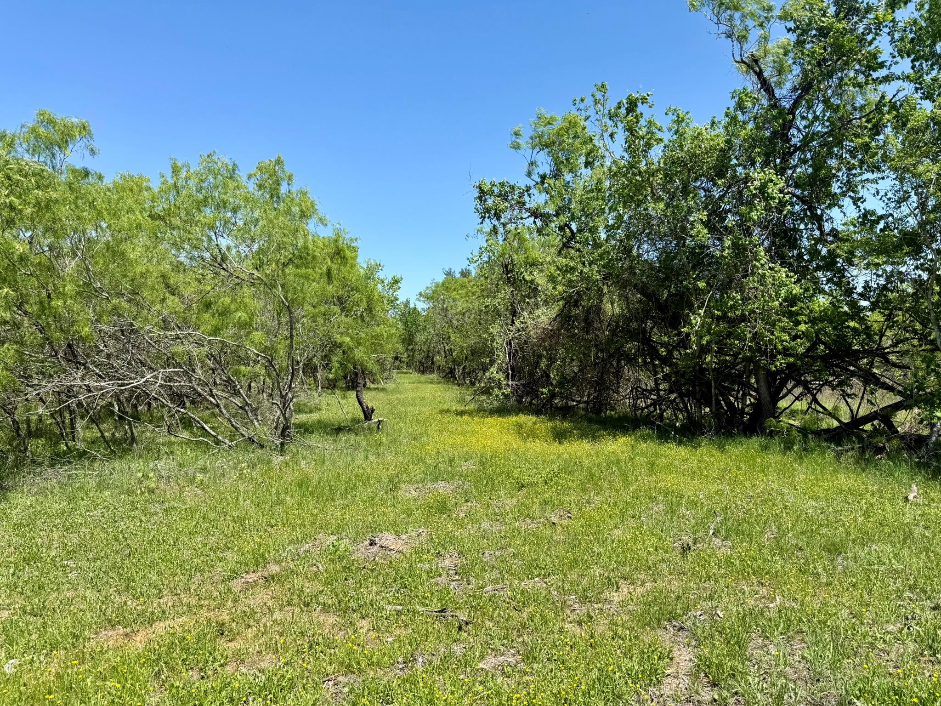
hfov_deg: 71.6
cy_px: 353
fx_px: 652
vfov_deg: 56.8
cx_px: 470
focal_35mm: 24
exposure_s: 1/3021
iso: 80
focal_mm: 6.76
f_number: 1.78
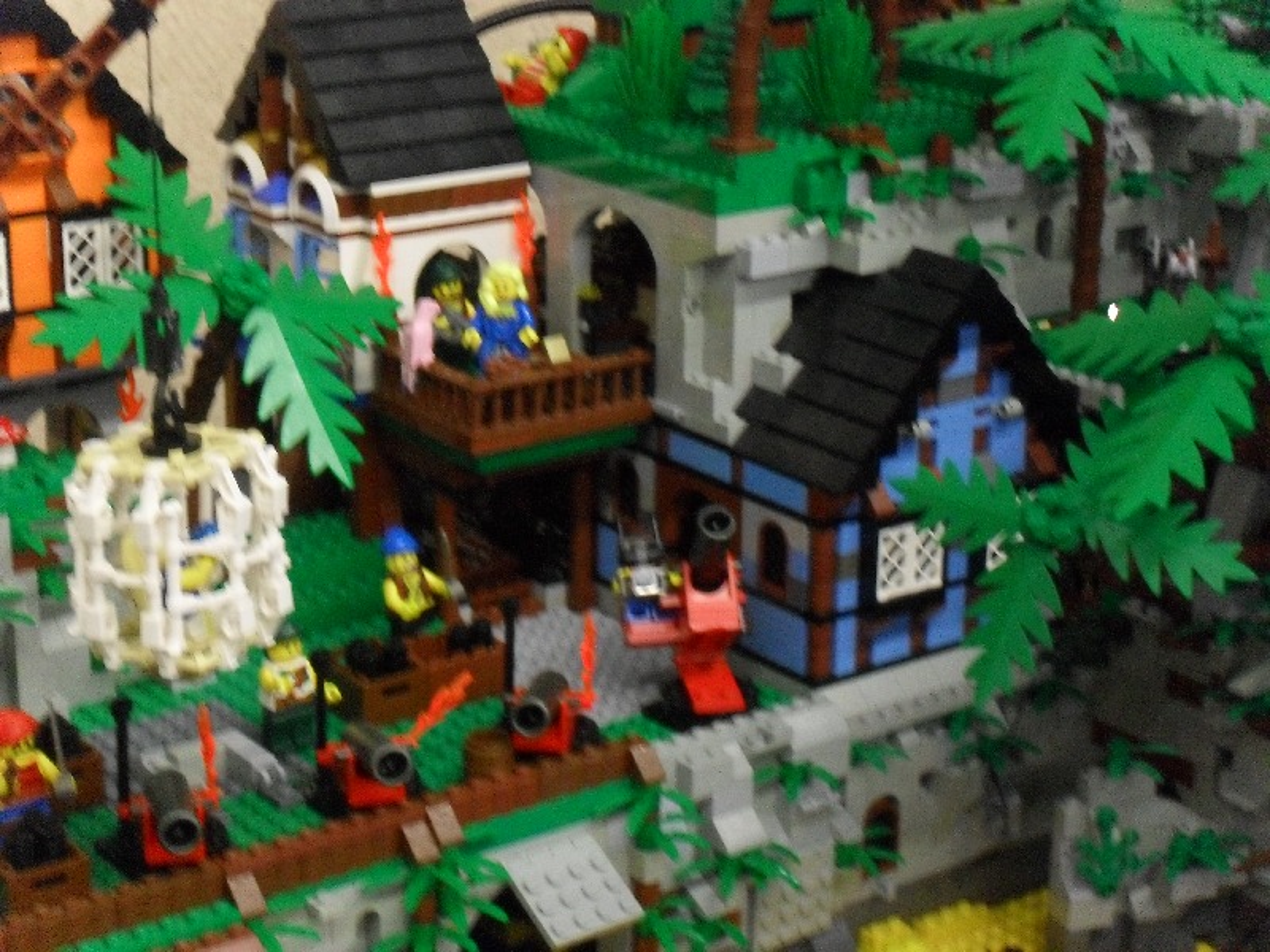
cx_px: 635
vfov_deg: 19.1
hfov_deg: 25.3
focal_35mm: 77
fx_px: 2825
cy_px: 476
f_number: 5
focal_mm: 13.6
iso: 400
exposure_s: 1/8
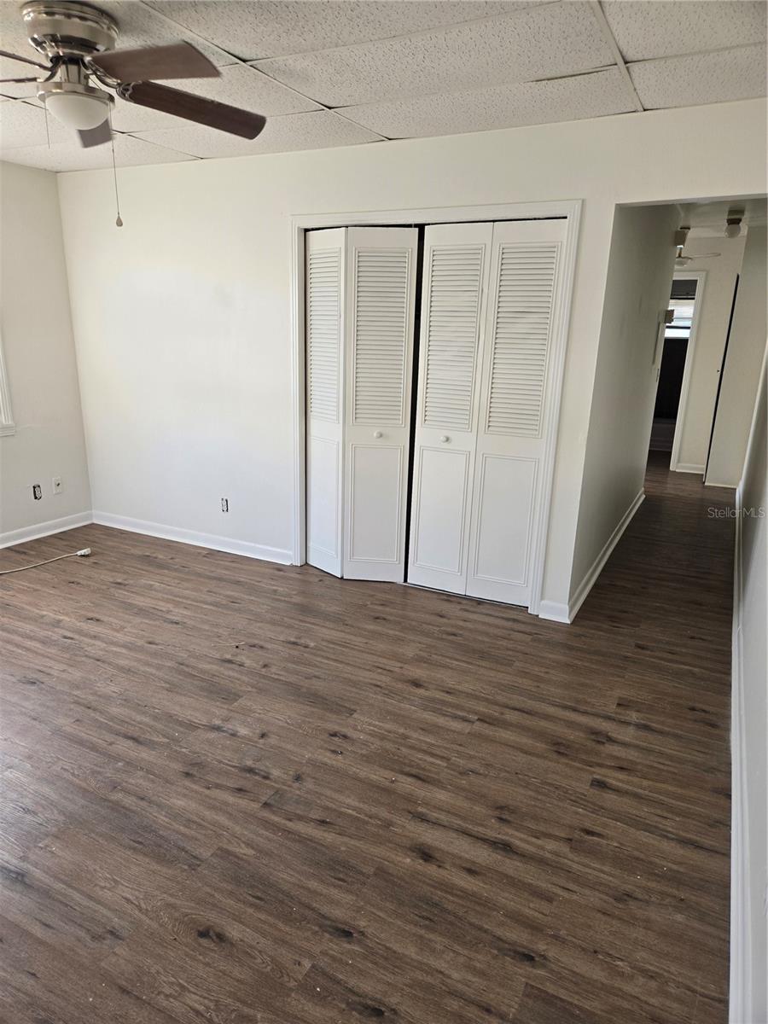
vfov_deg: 73.9
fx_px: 680
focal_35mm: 23
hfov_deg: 58.9
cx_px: 384
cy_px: 512
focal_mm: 5.4
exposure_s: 1/180
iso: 80
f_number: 1.8
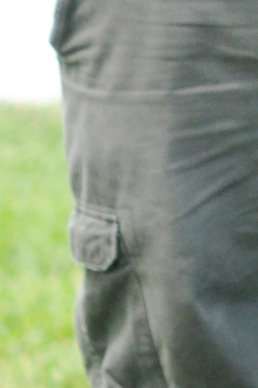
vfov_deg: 3.5
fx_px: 6261
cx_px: 815
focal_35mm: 581
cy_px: -502
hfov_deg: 2.3
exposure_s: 1/4000
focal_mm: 50
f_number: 1.4
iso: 320
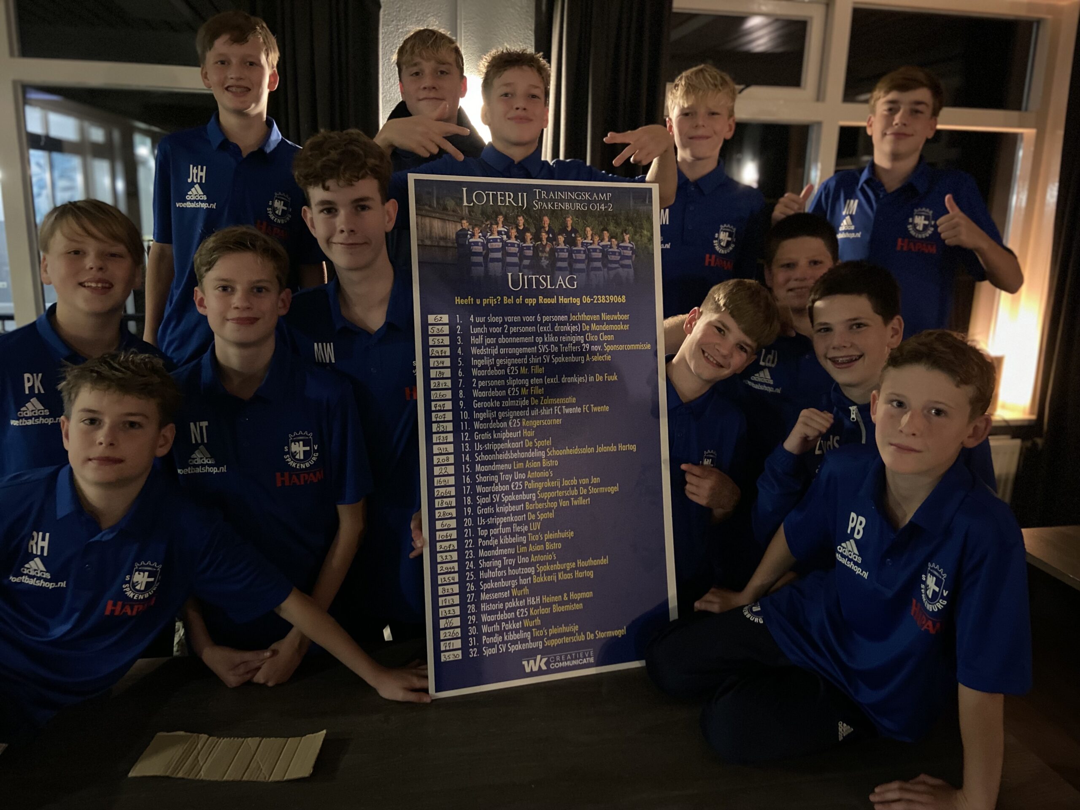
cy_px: 405
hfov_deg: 67.3
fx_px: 811
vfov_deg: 53.1
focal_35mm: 26
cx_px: 540
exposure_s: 1/14
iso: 1000
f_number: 1.8
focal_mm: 4.25
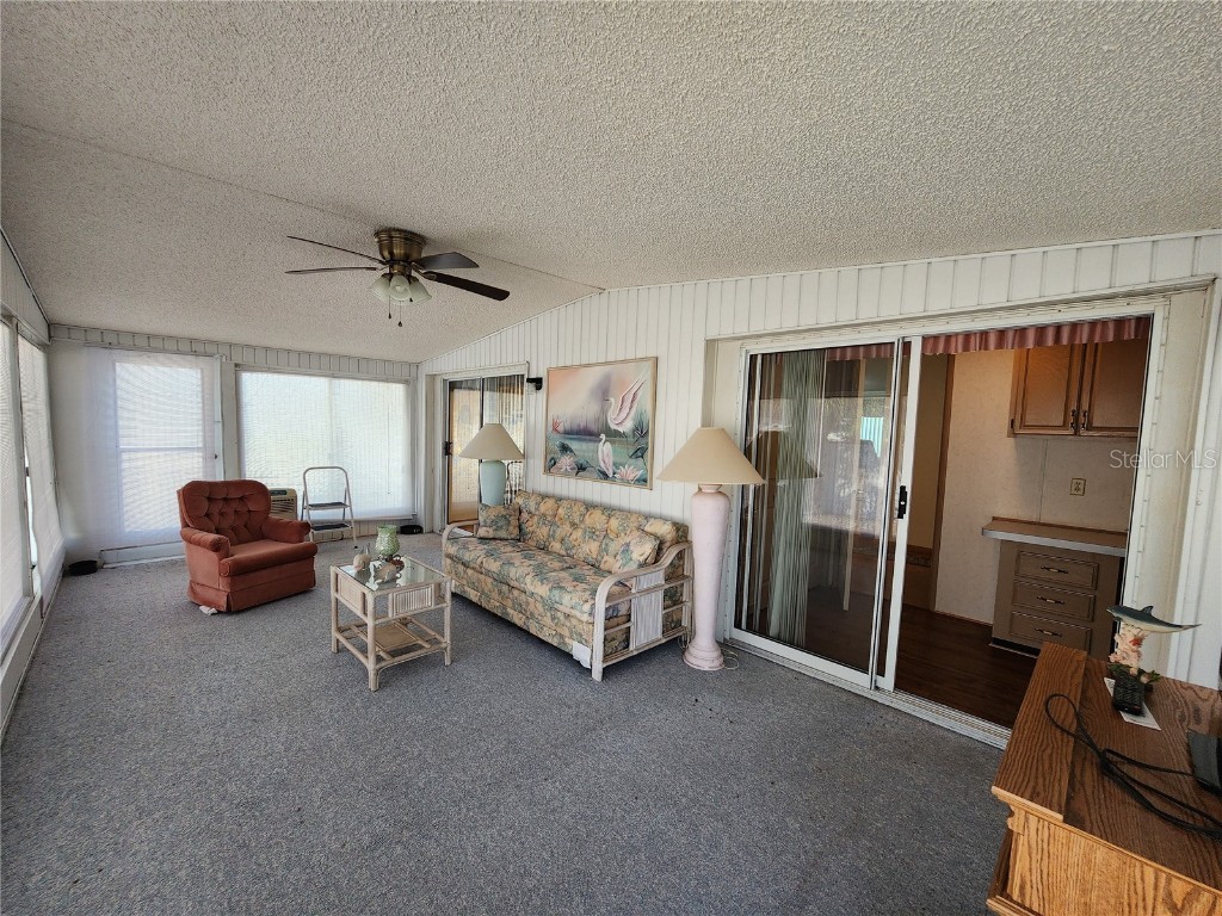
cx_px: 611
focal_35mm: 13
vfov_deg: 89.9
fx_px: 459
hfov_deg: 106.2
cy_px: 458
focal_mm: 2.2
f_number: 2.2
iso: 100
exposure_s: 1/60
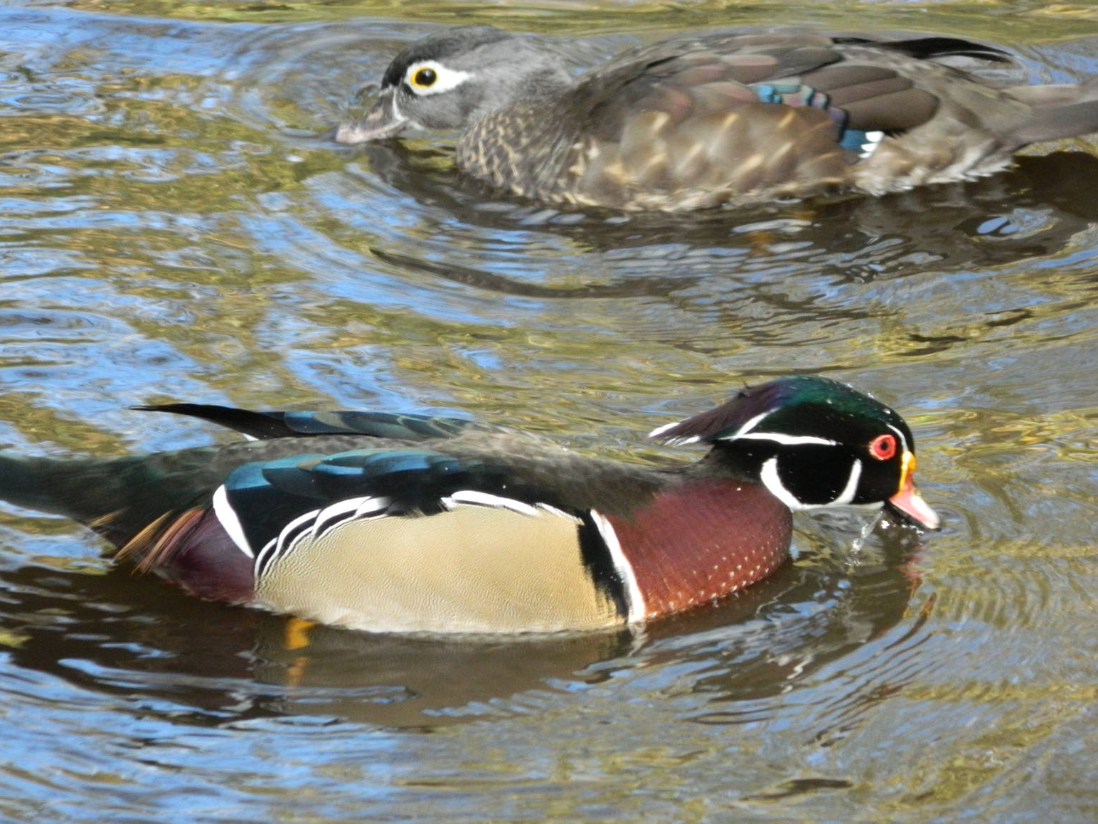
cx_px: 532
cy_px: 424
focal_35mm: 344
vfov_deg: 4.3
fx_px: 10911
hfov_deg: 5.8
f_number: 5.6
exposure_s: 1/125
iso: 400
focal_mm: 59.7
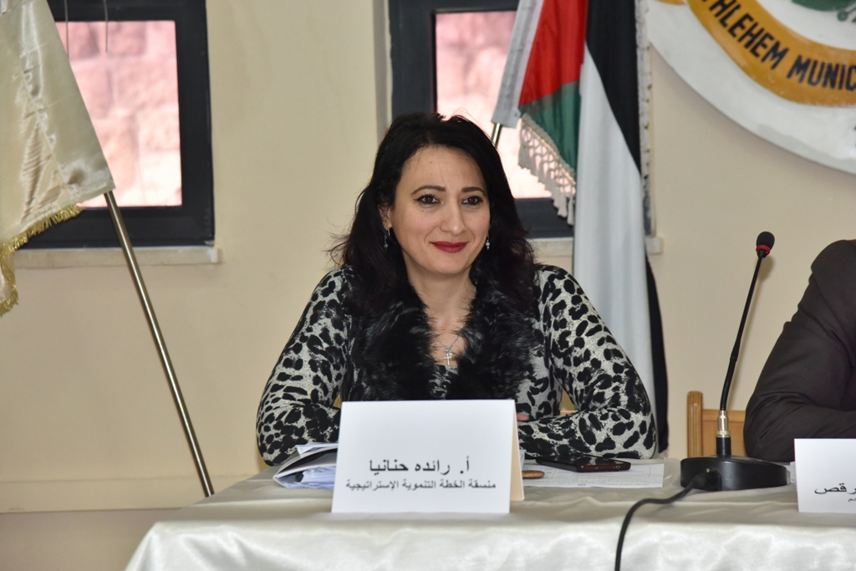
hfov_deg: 19.5
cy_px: 286
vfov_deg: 13.0
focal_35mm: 105
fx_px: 2497
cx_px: 428
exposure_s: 1/250
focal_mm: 105
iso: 2500
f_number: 7.1
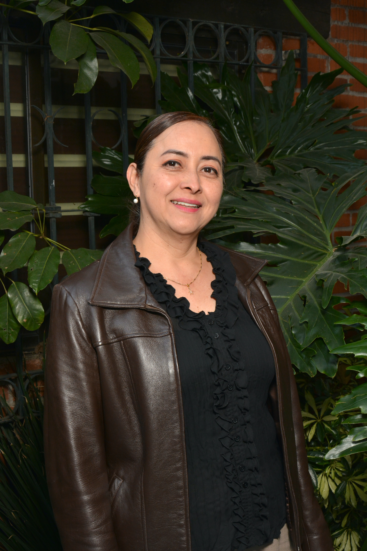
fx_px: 963
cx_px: 184
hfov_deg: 21.6
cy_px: 276
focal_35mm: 63
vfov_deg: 31.9
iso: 640
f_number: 9
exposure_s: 1/100
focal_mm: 42
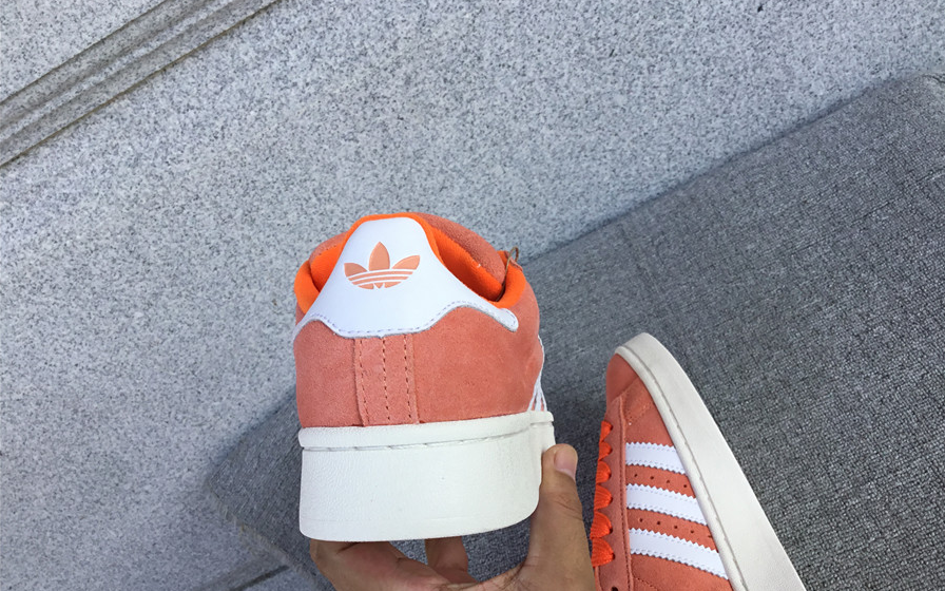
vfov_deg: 38.3
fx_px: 850
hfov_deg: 58.1
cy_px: 310
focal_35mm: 33
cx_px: 474
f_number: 2.4
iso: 25
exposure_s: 1/473
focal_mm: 3.3
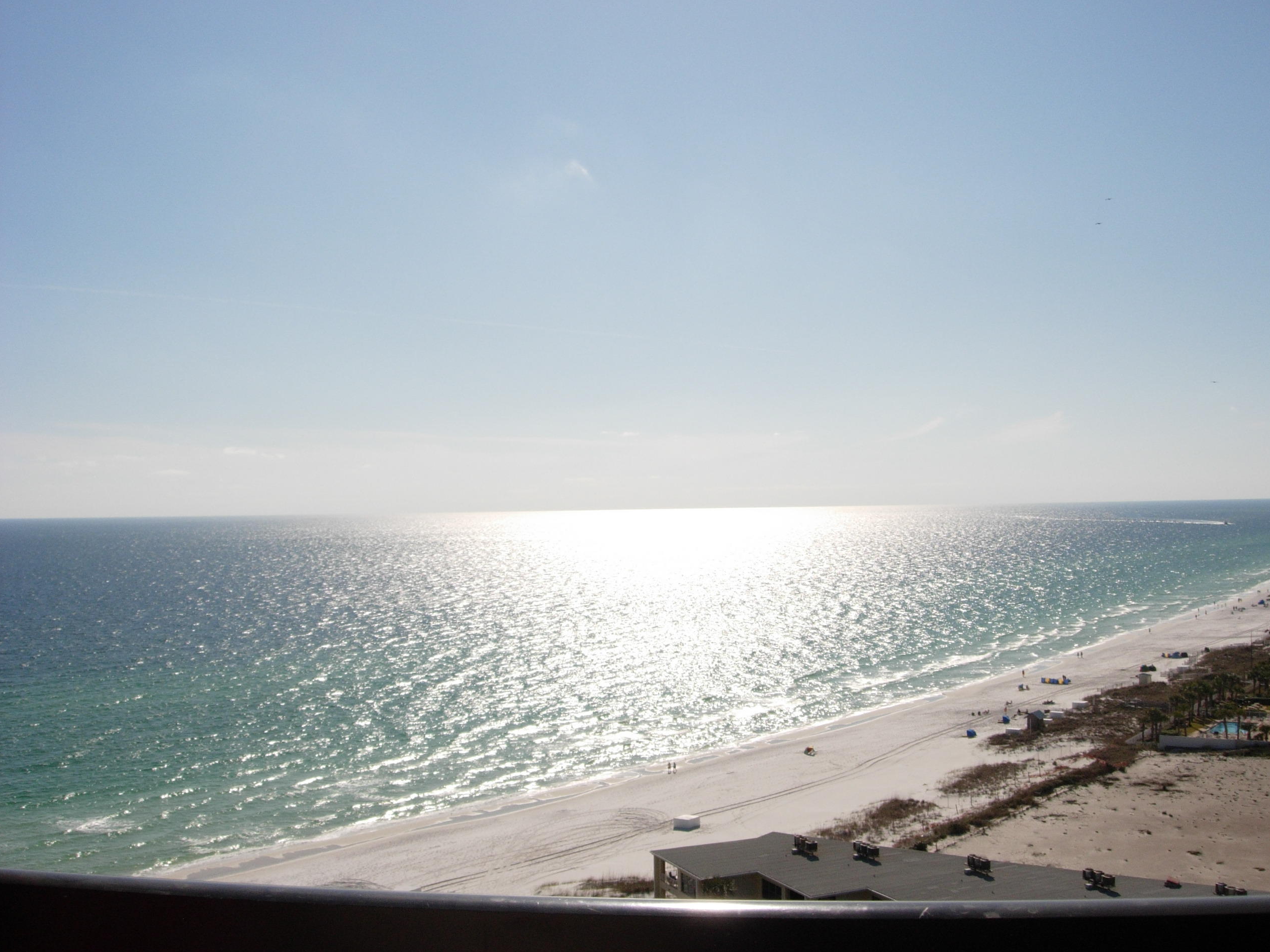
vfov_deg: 36.8
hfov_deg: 47.9
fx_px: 1431
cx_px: 650
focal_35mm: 39
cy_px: 468
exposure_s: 1/2048
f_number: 4.8
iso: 79
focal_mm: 7.8
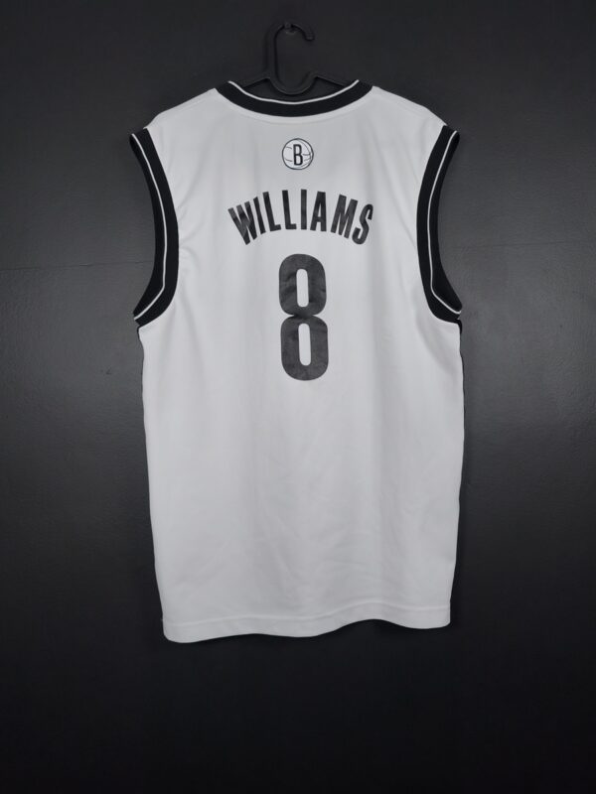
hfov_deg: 58.9
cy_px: 397
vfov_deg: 73.9
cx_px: 298
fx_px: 528
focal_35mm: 23
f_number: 1.6
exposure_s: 1/160
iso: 400
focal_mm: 6.57
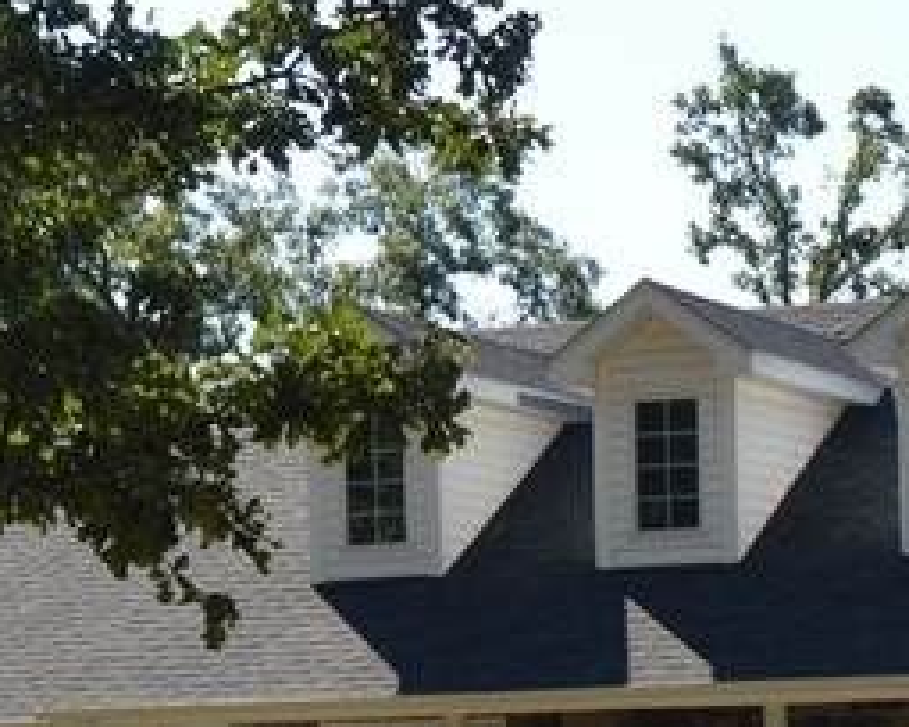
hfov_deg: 15.2
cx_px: 1221
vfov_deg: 12.4
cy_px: 980
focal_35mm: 120
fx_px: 3228
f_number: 8
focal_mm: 20
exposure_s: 1/200
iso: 100
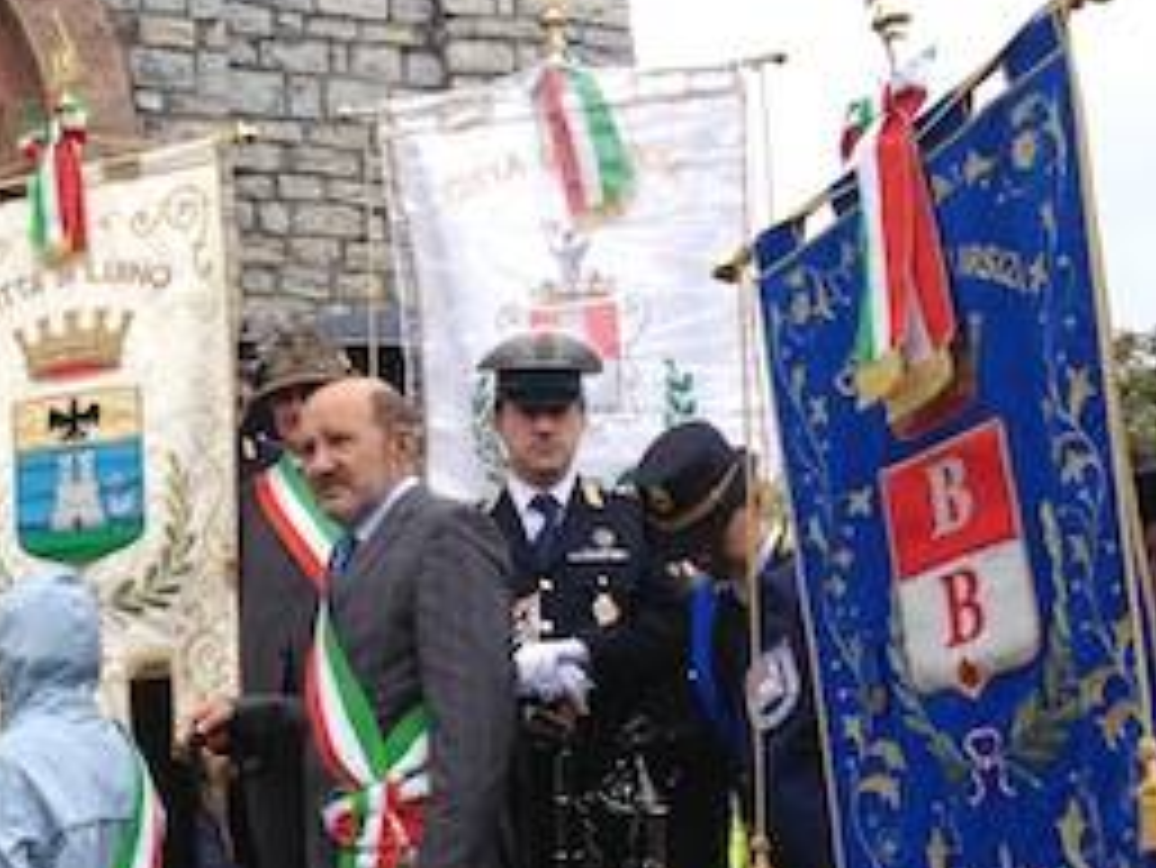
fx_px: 2272
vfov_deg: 21.6
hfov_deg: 28.1
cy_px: 555
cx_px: 288
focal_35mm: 68
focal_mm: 4.28
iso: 50
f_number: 2.4
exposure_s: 1/789
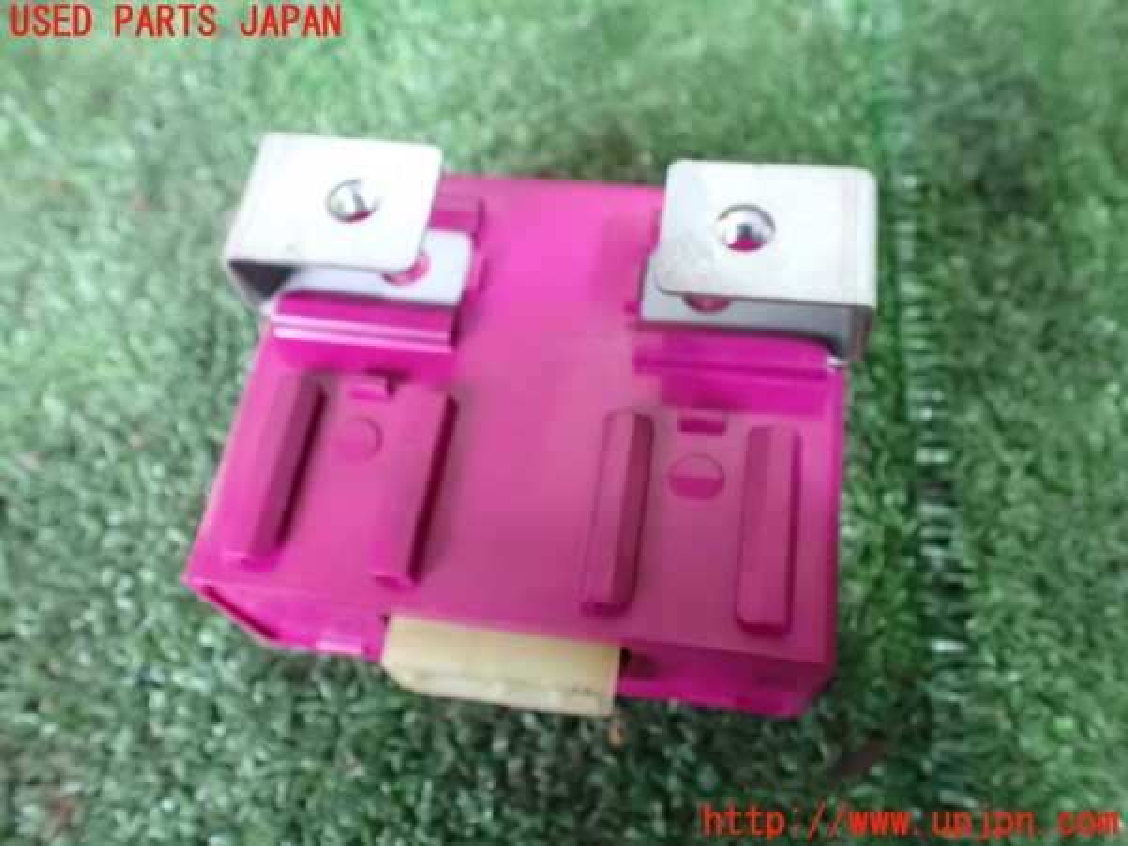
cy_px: 423
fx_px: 978
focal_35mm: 30
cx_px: 564
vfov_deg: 46.8
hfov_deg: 60.0
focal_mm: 5.4
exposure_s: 1/30
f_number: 2.3
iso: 1600
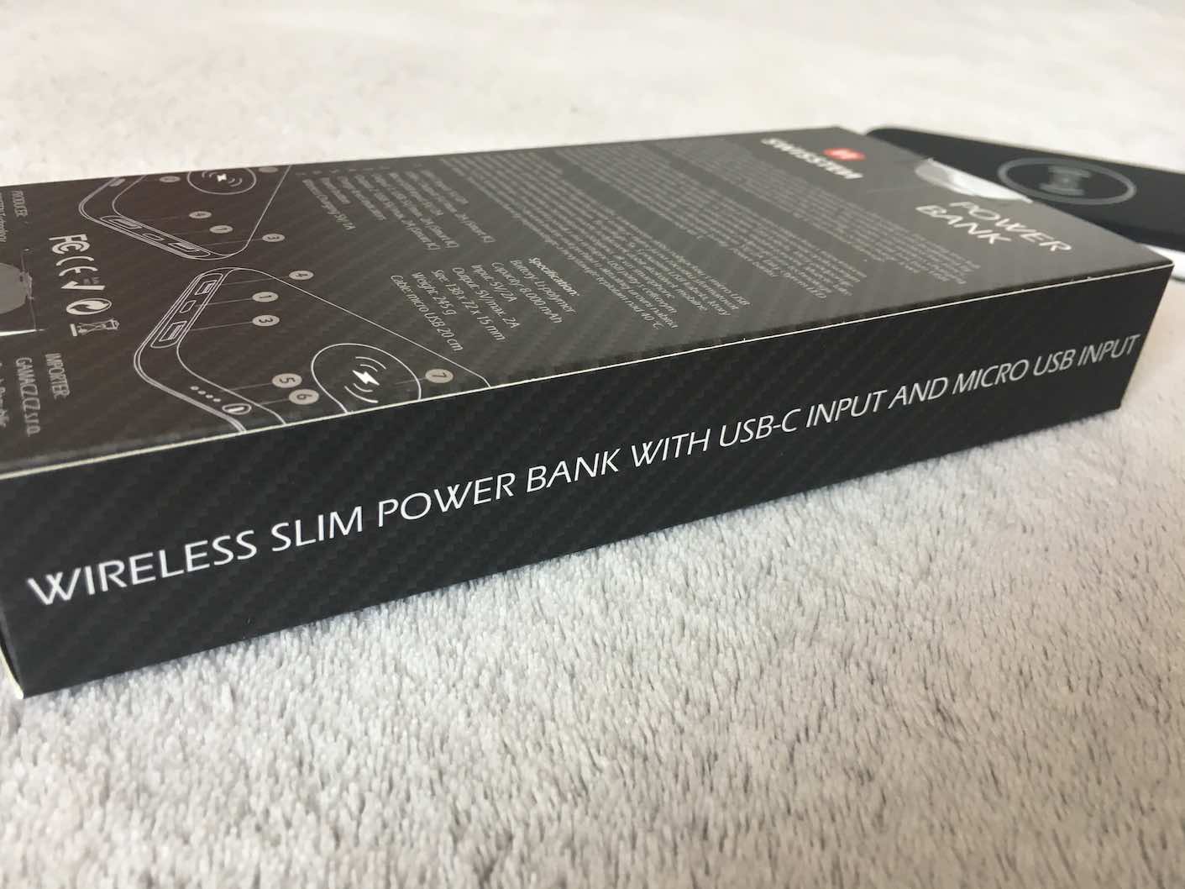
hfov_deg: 61.7
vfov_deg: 48.2
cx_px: 592
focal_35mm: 29
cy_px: 444
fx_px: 993
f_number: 2.2
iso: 80
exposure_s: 1/33
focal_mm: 4.15
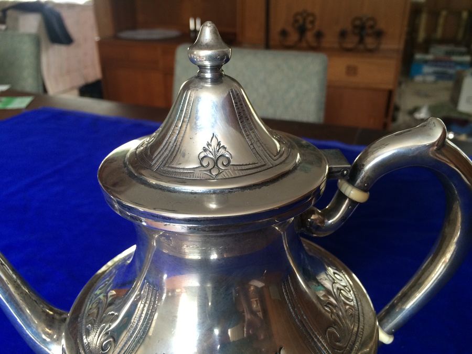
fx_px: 409
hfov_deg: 60.0
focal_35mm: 30
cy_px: 177
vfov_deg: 46.8
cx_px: 236
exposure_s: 1/30
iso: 100
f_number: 2.2
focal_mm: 4.12
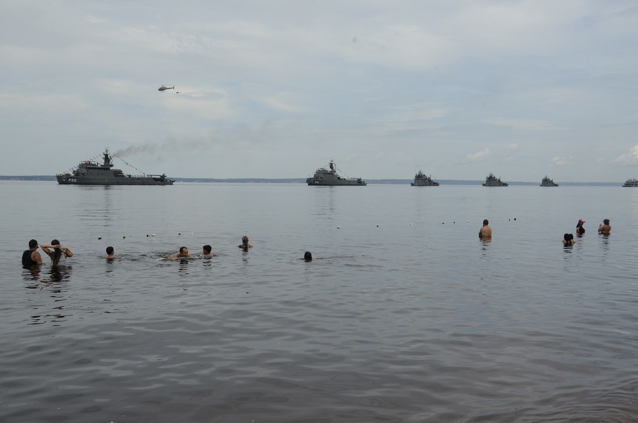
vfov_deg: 31.8
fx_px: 743
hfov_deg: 46.5
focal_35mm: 42
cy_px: 212
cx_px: 319
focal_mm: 28
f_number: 13
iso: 125
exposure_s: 1/125
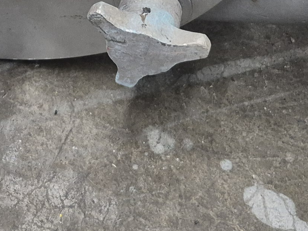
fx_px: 997
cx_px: 4
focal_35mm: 112
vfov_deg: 12.4
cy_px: -144
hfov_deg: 17.2
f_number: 1.8
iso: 640
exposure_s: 1/120
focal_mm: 5.4
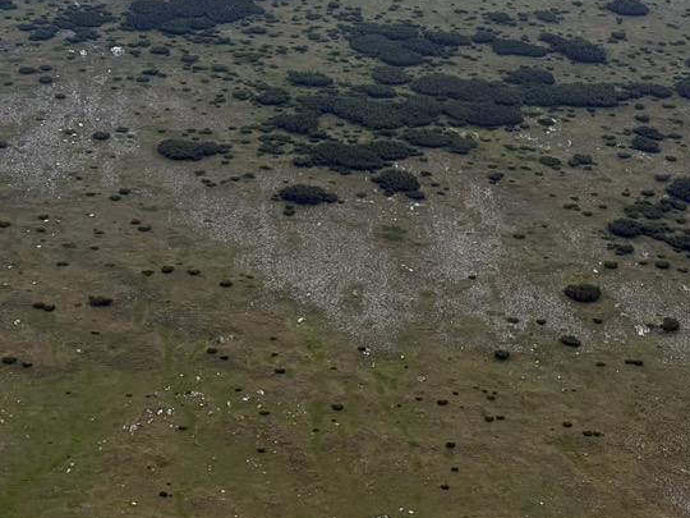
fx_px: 1814
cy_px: 45
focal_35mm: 91
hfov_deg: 21.4
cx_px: 480
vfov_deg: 16.0
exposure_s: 1/3226
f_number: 1.78
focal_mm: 6.76
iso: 80
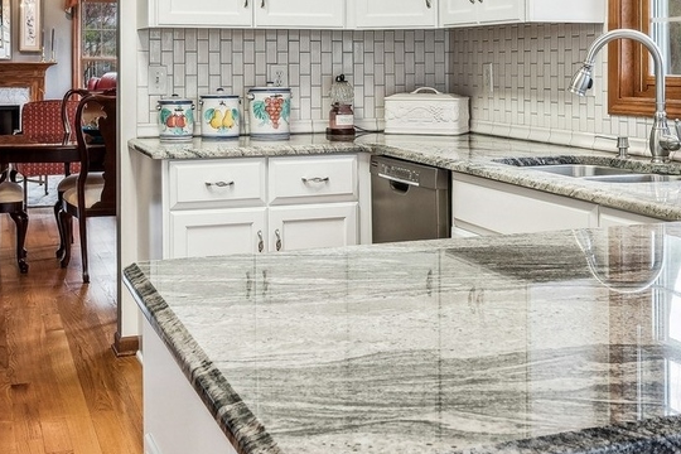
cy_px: 73
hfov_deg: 38.8
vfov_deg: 25.9
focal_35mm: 51
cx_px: 388
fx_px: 965
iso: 400
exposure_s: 1/6
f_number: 8
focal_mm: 17
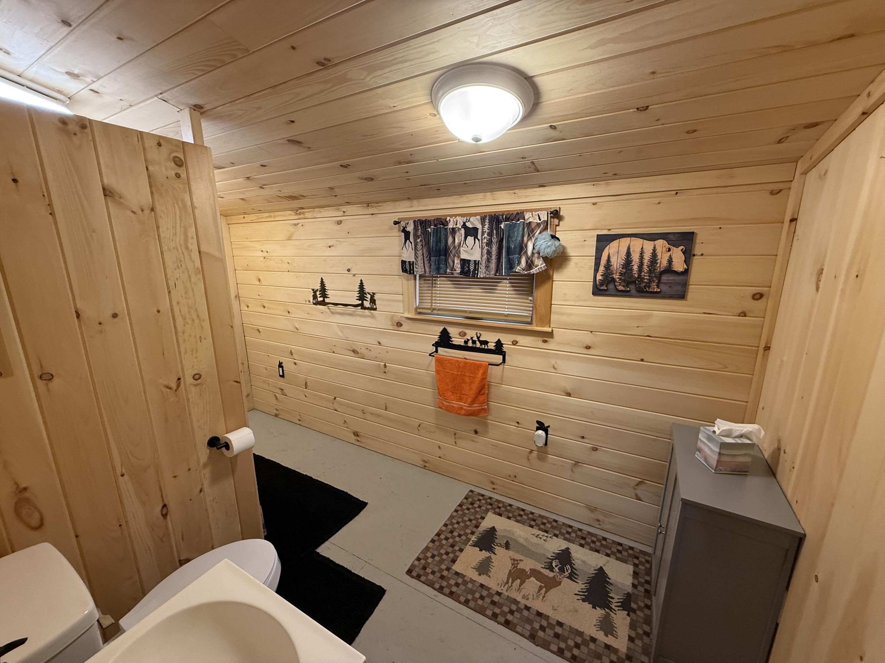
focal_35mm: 14
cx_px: 442
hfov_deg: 102.1
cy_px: 332
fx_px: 358
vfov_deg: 85.7
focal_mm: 2.22
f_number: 2.2
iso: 200
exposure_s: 1/60
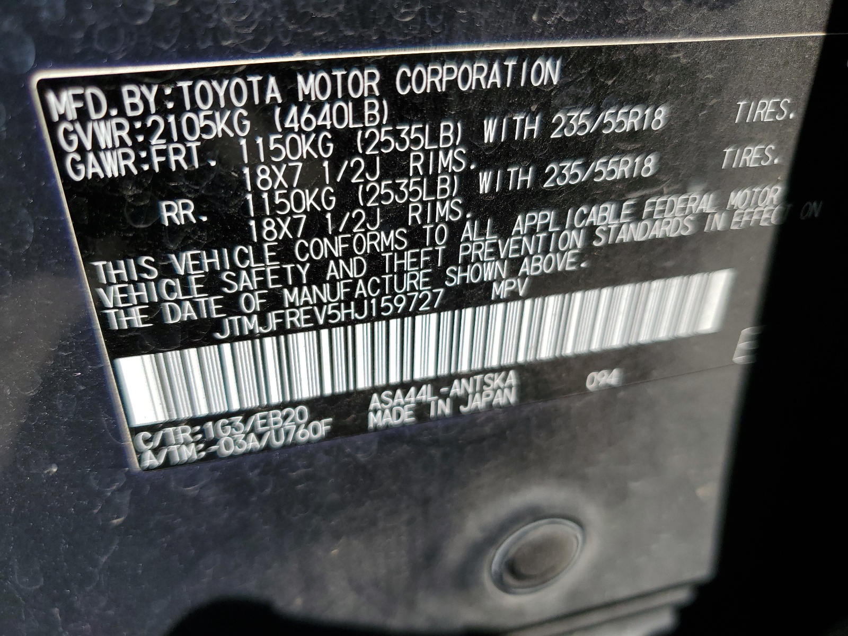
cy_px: 318
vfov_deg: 53.1
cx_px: 424
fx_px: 637
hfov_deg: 67.3
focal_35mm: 26
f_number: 1.5
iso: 50
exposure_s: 1/2000
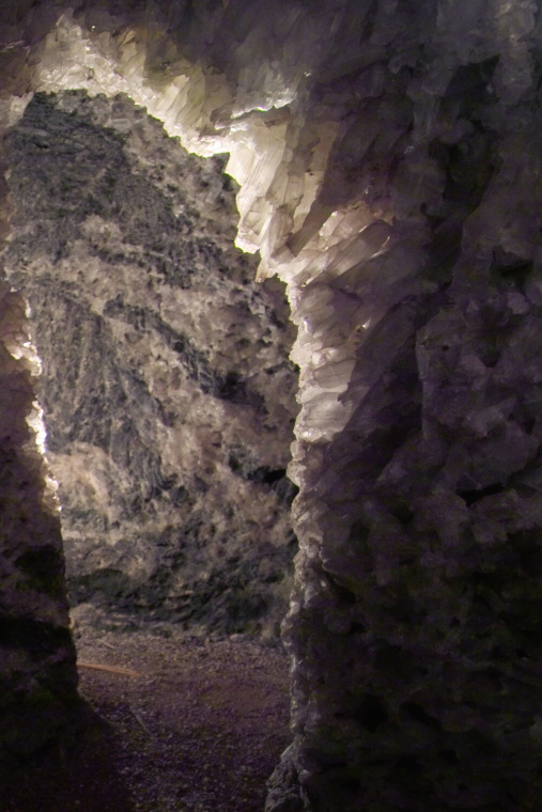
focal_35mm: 47
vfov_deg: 41.9
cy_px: 409
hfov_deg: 28.0
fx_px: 1061
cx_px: 94
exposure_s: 1/6
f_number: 3.5
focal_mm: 18
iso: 400
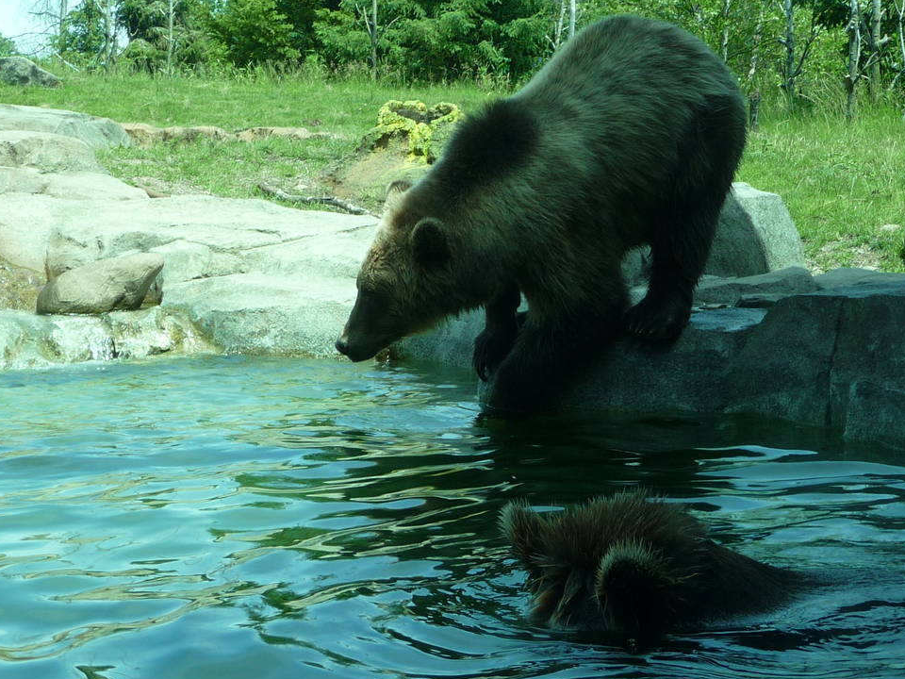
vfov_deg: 18.4
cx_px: 442
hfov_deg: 24.4
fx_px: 2092
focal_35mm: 80
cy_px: 269
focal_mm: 8
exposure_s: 1/160
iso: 100
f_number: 4.2
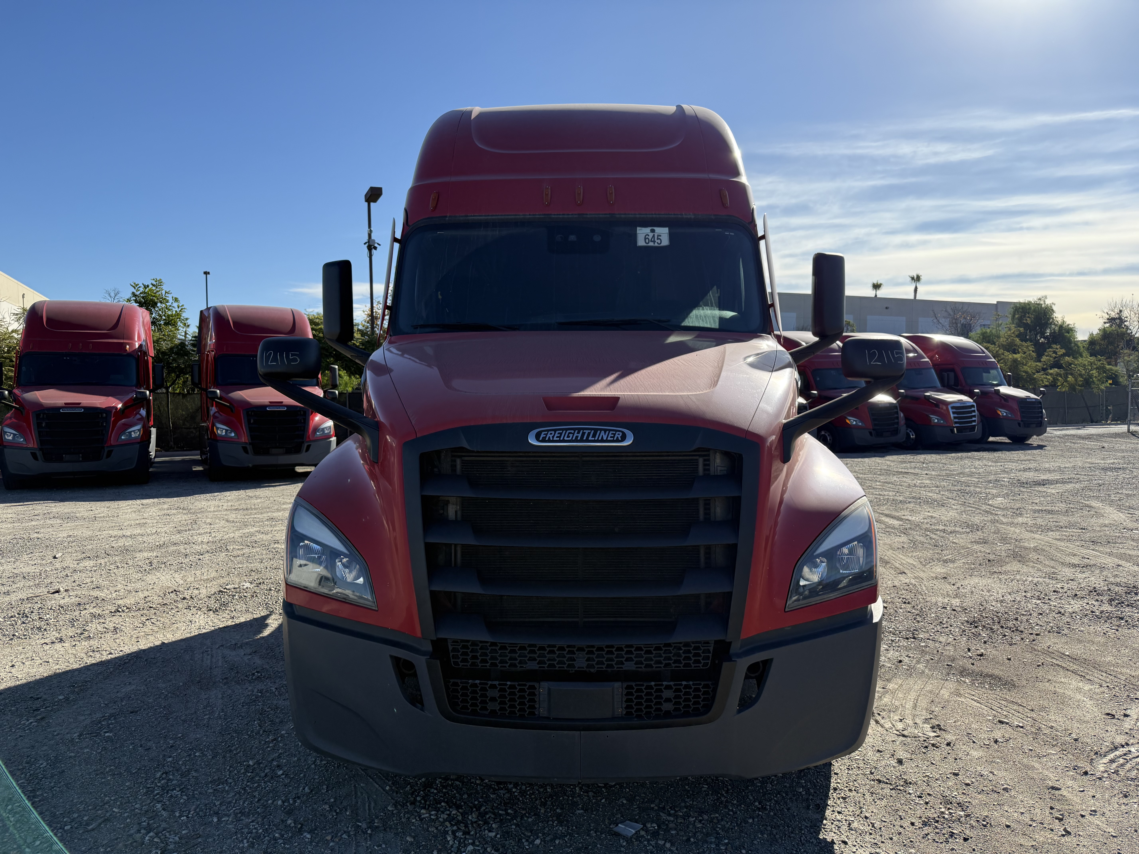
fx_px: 790
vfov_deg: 56.8
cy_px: 427
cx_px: 570
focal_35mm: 24
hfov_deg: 71.6
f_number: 1.78
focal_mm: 6.76
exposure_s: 1/6173
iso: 125
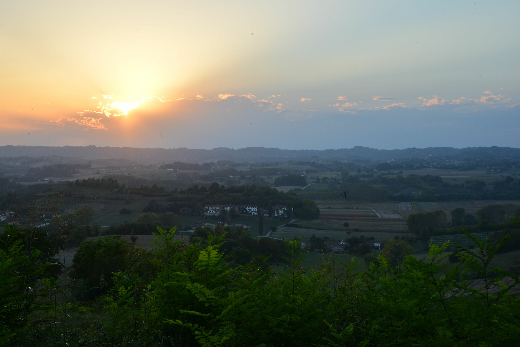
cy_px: 174
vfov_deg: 23.4
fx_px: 838
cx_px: 260
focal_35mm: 58
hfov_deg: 34.5
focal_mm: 58
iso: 360
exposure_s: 1/60
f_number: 20
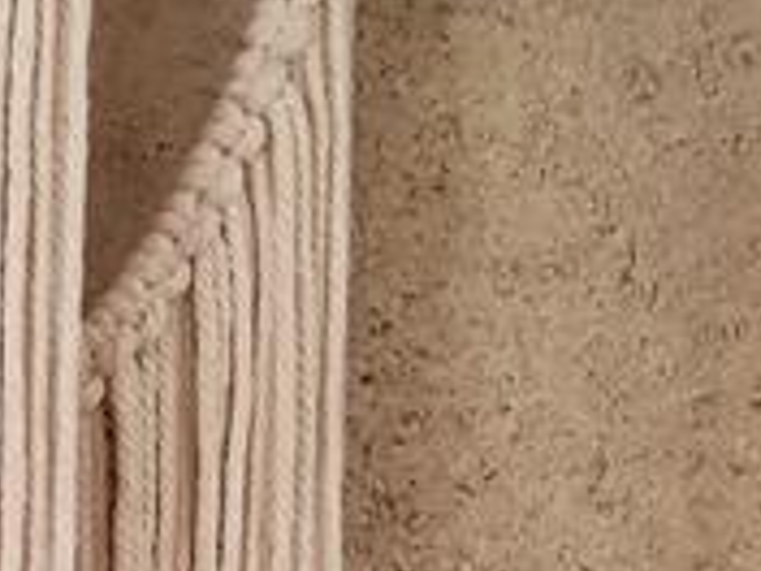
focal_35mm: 177
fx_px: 3891
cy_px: 1484
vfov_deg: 7.7
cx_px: -925
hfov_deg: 10.1
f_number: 1.7
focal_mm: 4.2
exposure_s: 1/40
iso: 160
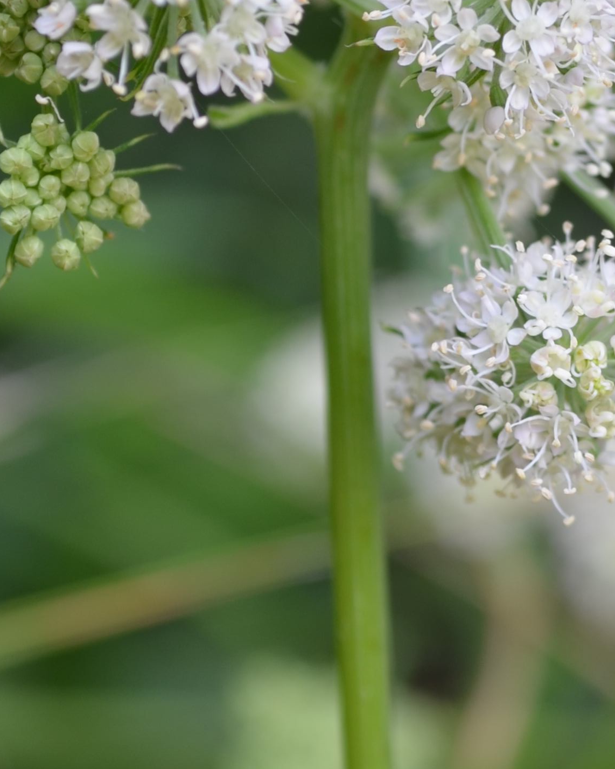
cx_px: 480
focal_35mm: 194
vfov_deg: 9.9
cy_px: 525
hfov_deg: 8.0
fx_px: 4415
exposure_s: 1/40
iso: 100
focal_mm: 40
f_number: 5.6
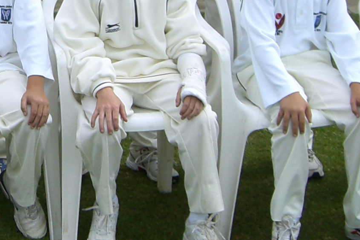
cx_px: 13
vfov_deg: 11.2
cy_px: -55
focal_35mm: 120
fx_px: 1200
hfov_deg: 16.8
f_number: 4.3
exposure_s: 1/400
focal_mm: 6.2
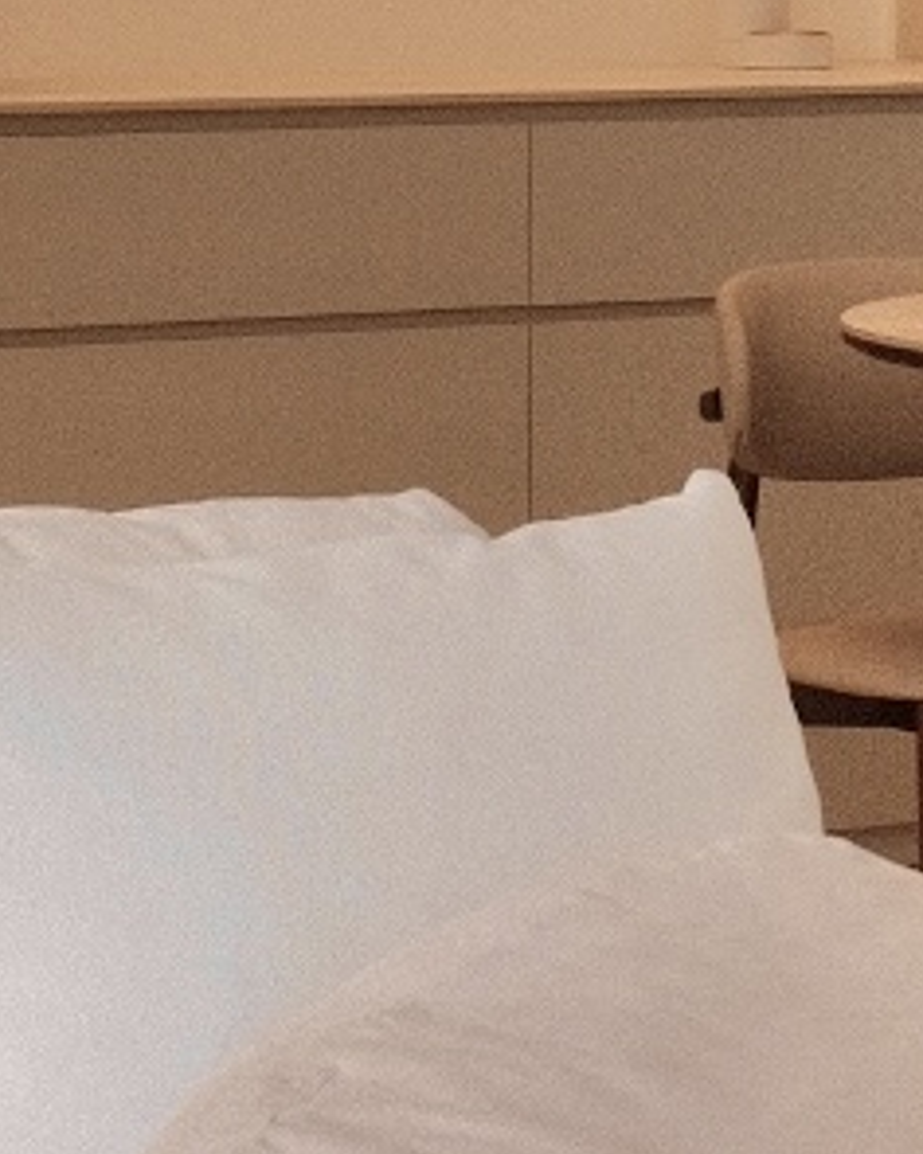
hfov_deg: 8.1
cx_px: 1766
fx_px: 6283
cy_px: -41
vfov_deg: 10.4
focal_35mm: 184
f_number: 5.6
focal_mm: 23.3
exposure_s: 1/60
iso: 400
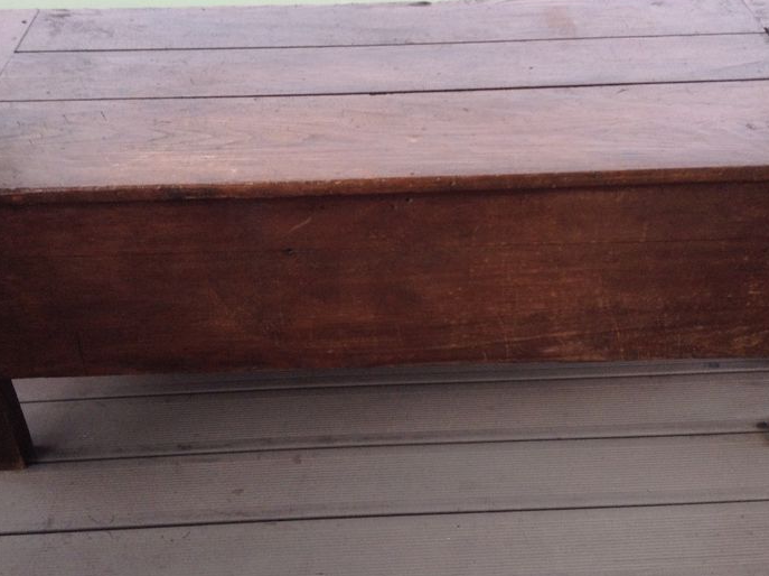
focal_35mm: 48
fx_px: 1065
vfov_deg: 30.1
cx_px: 392
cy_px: 230
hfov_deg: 39.7
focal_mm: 3.3
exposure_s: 1/120
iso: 50
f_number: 2.4
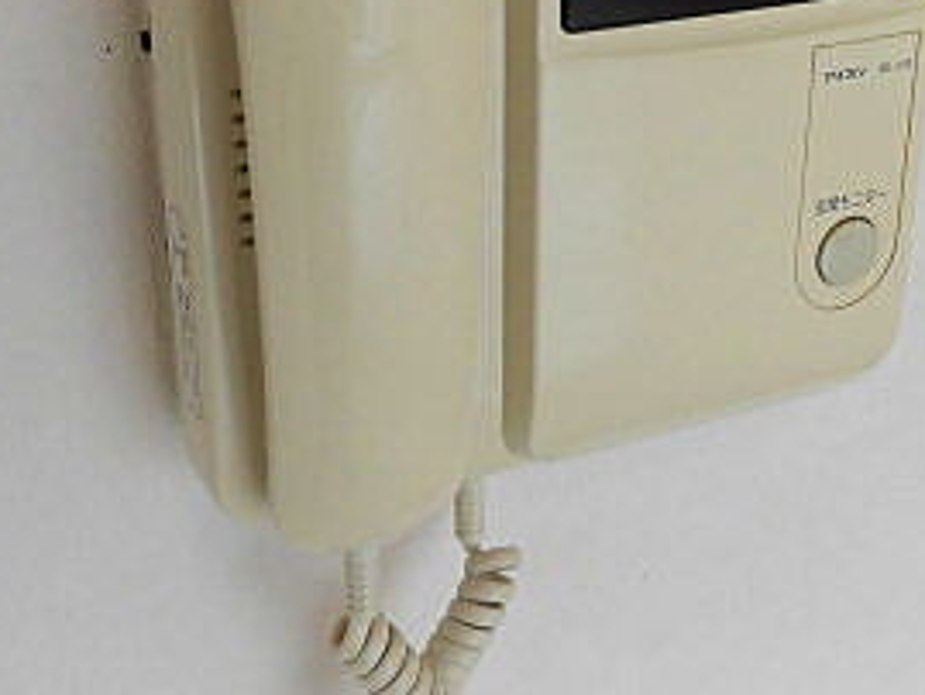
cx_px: 561
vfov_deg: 25.4
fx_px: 1524
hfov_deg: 33.6
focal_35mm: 57
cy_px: 172
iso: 160
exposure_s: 1/60
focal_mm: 4.3
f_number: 3.1
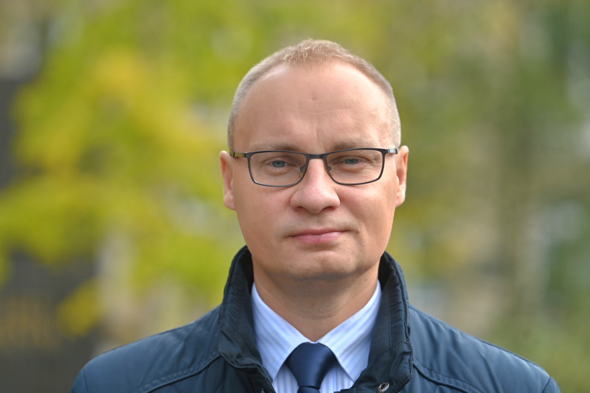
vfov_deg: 7.6
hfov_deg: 11.4
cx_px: 295
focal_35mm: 180
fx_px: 2950
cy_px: 196
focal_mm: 180
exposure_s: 1/400
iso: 100
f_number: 4.5
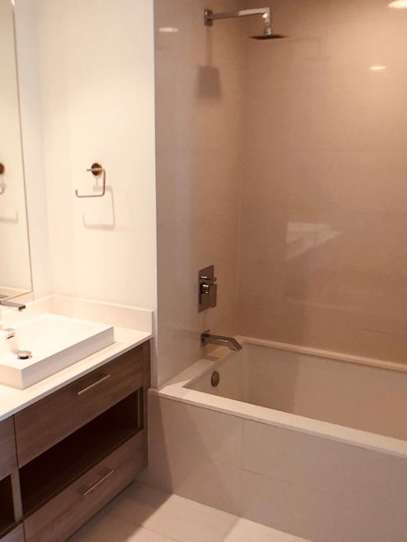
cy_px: 303
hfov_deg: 29.0
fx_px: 784
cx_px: 153
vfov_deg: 38.1
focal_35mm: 50
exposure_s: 1/20
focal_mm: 3.99
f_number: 1.8
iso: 40
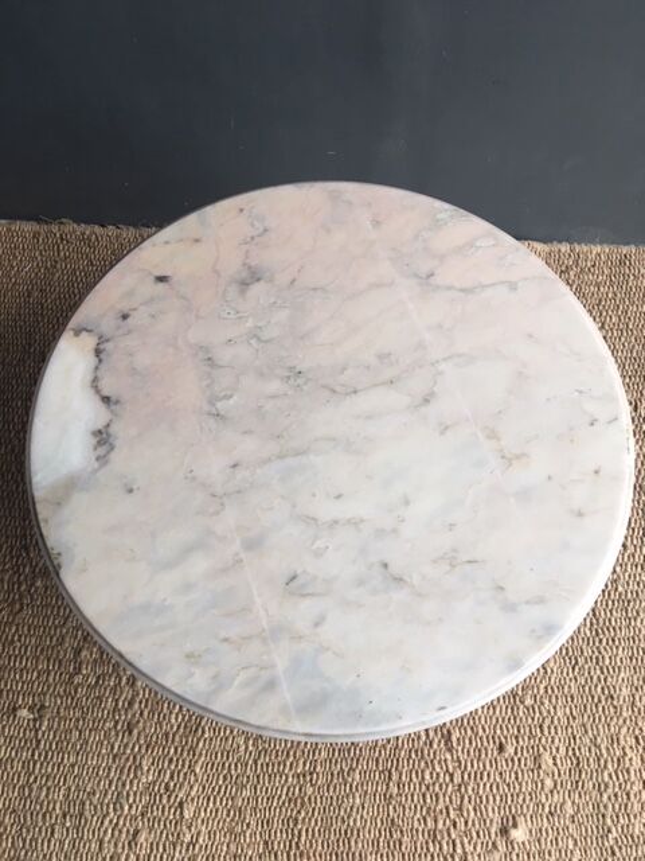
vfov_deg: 61.7
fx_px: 720
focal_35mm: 29
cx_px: 322
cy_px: 430
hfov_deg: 48.2
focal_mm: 4.15
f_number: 2.2
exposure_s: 1/33
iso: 25
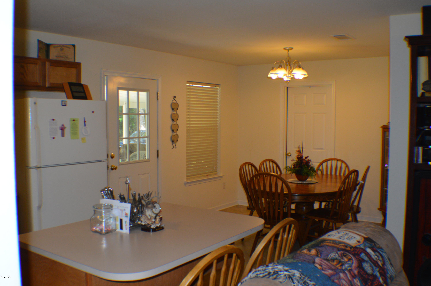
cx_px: 216
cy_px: 143
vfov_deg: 31.8
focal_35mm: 42
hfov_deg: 46.4
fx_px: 502
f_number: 4.5
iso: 560
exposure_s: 1/60
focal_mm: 28
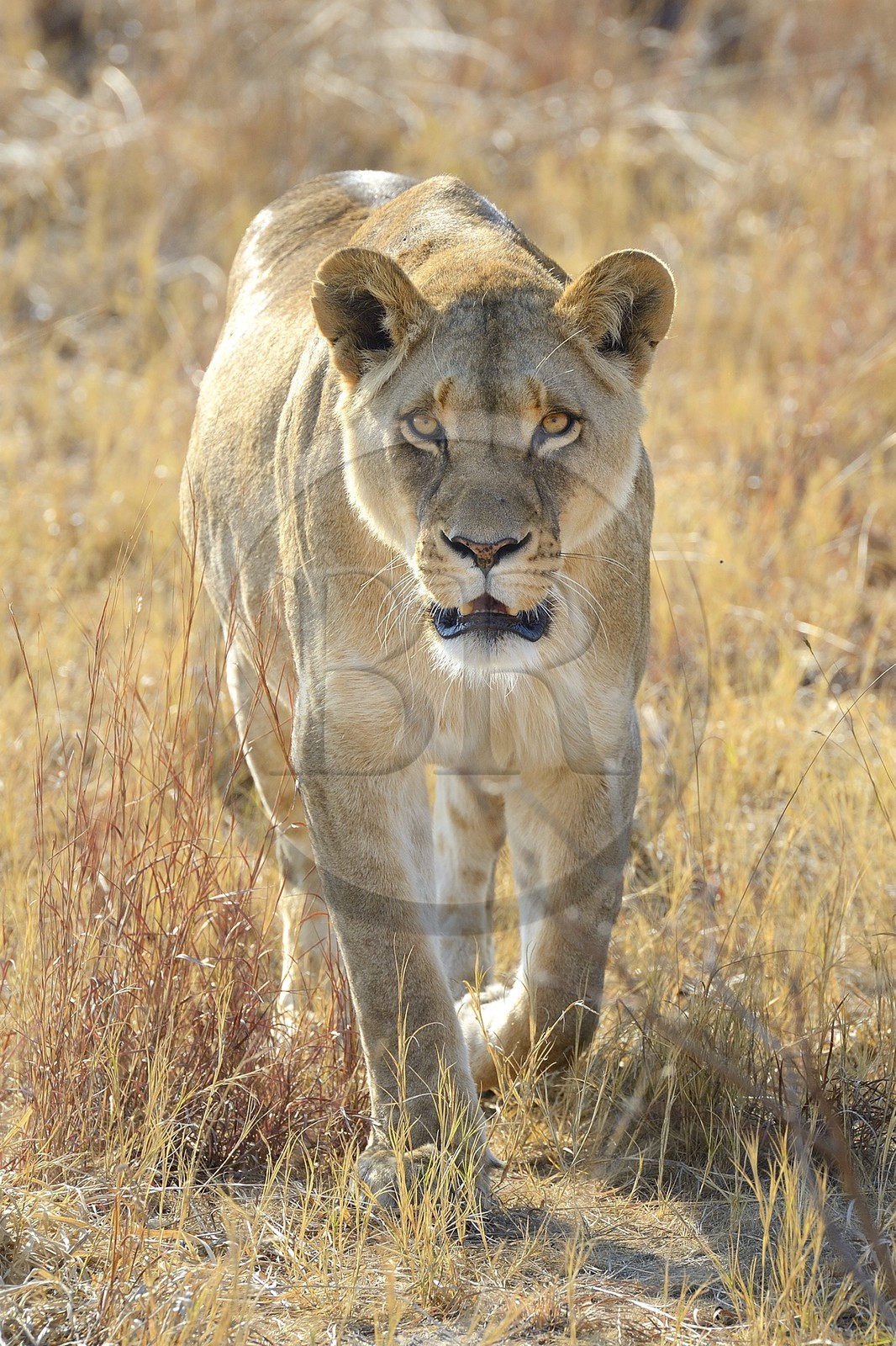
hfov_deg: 4.9
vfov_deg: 7.4
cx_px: 448
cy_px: 673
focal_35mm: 280
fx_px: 10457
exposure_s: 1/640
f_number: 7.1
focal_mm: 280
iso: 400
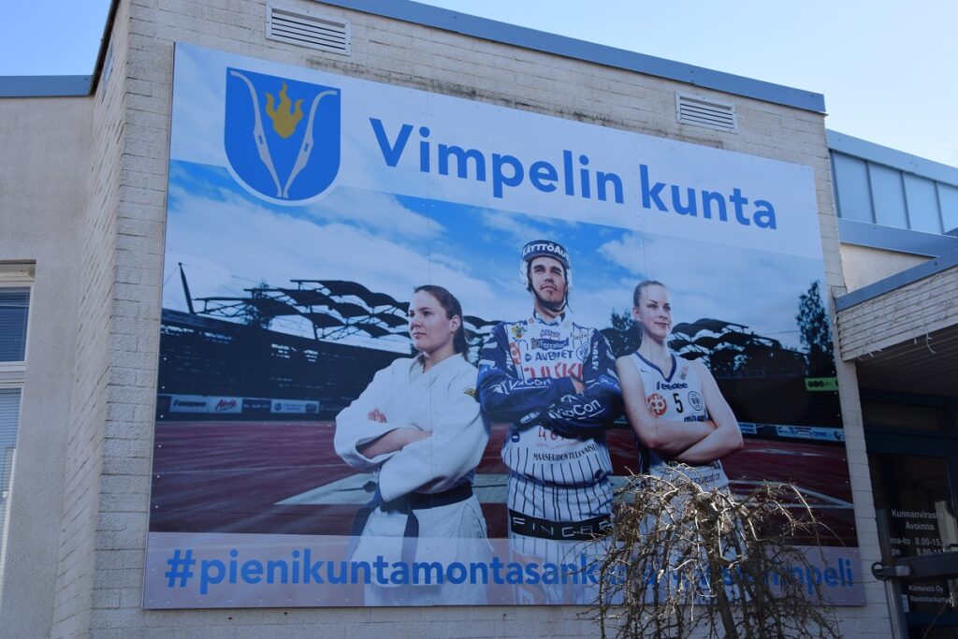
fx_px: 1118
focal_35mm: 42
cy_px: 320
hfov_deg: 46.4
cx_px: 479
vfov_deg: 31.9
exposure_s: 1/100
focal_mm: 28
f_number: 10
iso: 100
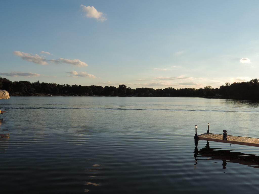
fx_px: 224
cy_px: 97
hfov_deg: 60.0
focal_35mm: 30
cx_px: 130
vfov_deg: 46.8
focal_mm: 5.3
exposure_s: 1/1000
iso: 80
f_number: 3.1
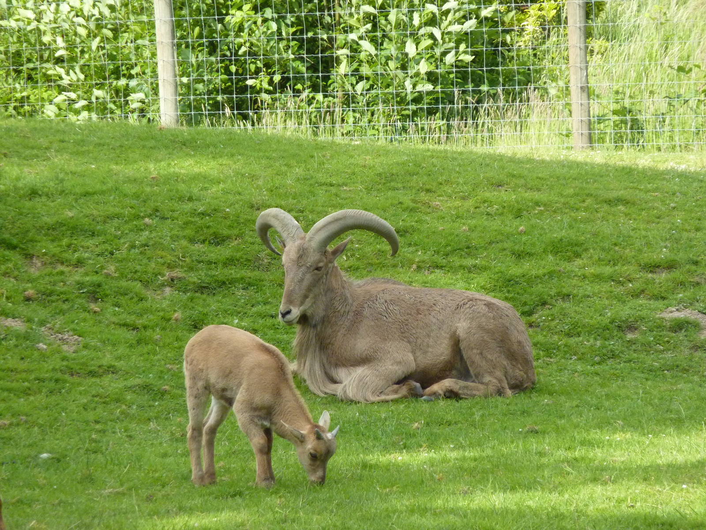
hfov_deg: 6.6
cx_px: 353
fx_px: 6119
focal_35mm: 300
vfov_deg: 5.0
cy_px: 265
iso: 400
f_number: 4.9
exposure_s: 1/500
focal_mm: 49.2
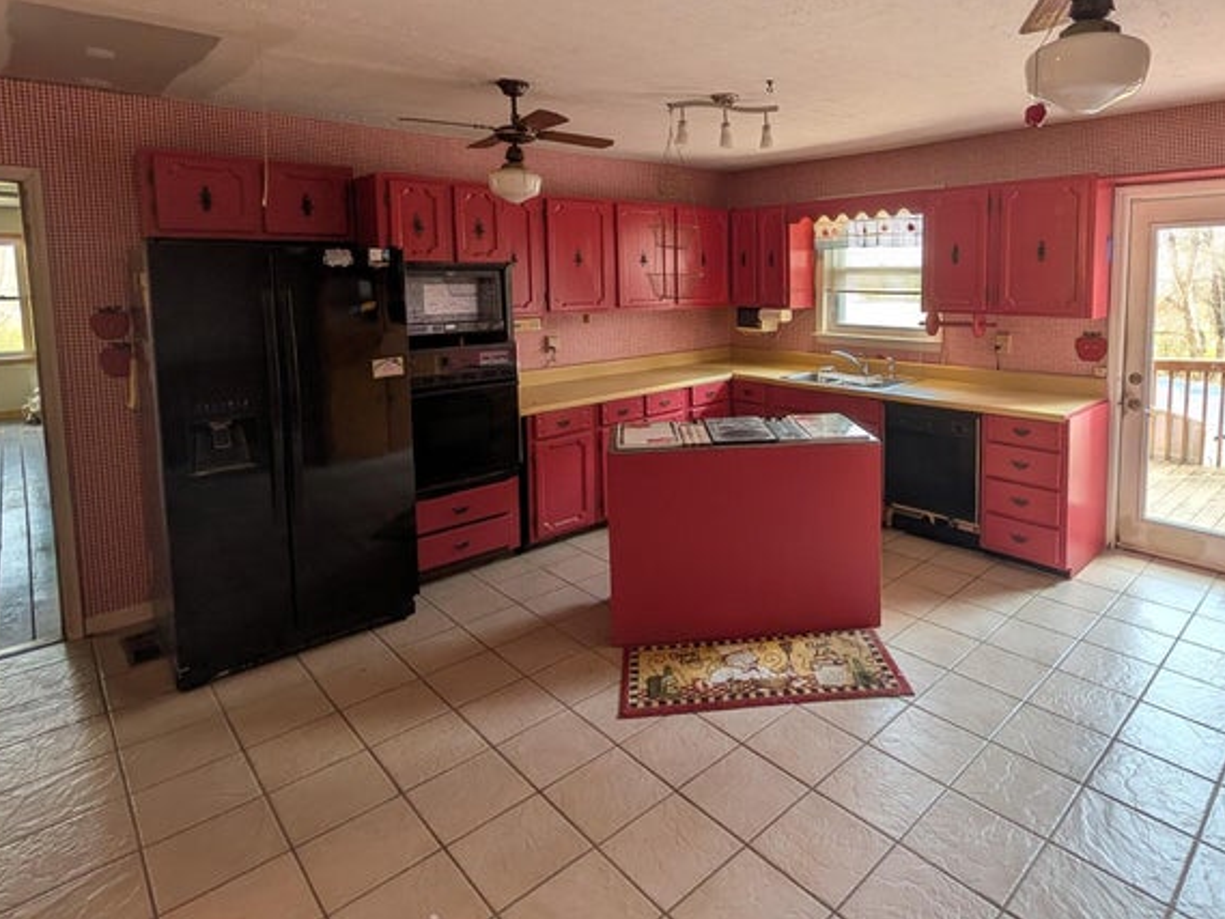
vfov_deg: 70.3
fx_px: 637
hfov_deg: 87.0
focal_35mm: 18
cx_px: 716
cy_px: 336
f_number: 1.7
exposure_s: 1/120
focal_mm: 2.02
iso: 85
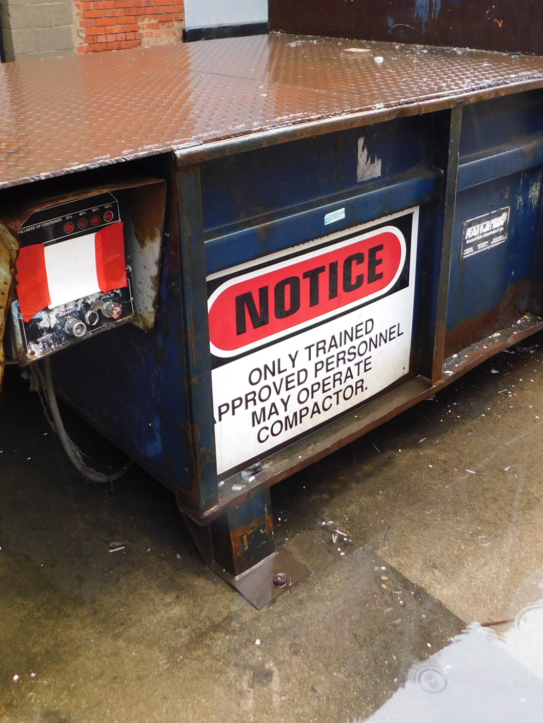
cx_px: 272
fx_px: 774
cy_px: 289
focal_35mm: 37
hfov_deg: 38.7
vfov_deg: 49.8
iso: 125
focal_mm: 4
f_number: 3
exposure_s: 1/30
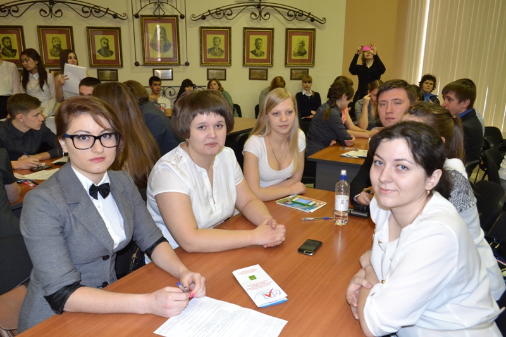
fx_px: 379
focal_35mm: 27
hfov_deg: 67.4
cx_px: 253
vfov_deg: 47.9
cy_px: 168
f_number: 5.6
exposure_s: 1/60
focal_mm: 18
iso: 1600
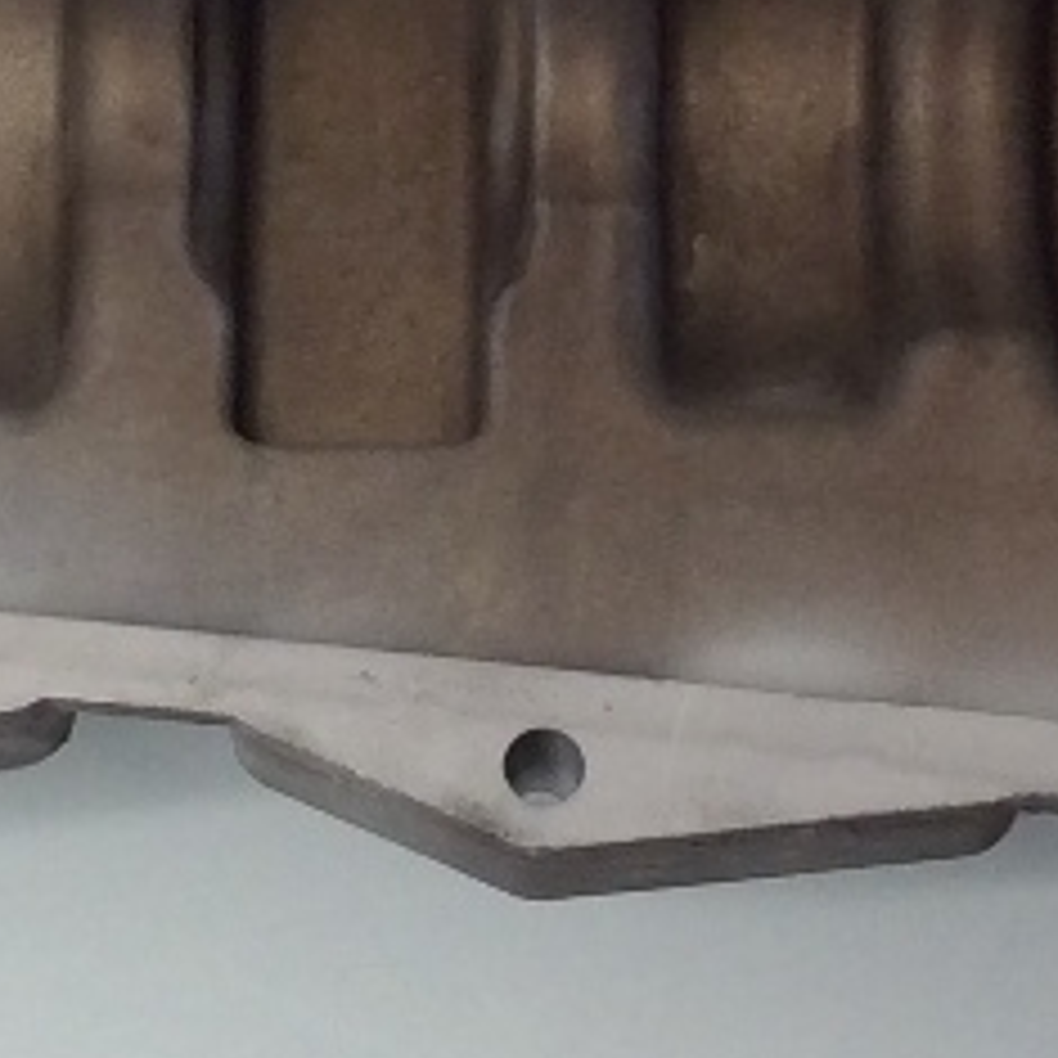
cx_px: 108
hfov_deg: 11.3
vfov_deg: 11.3
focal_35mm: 154
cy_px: 72
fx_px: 5325
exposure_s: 1/60
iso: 50
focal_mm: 3.3
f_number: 2.4
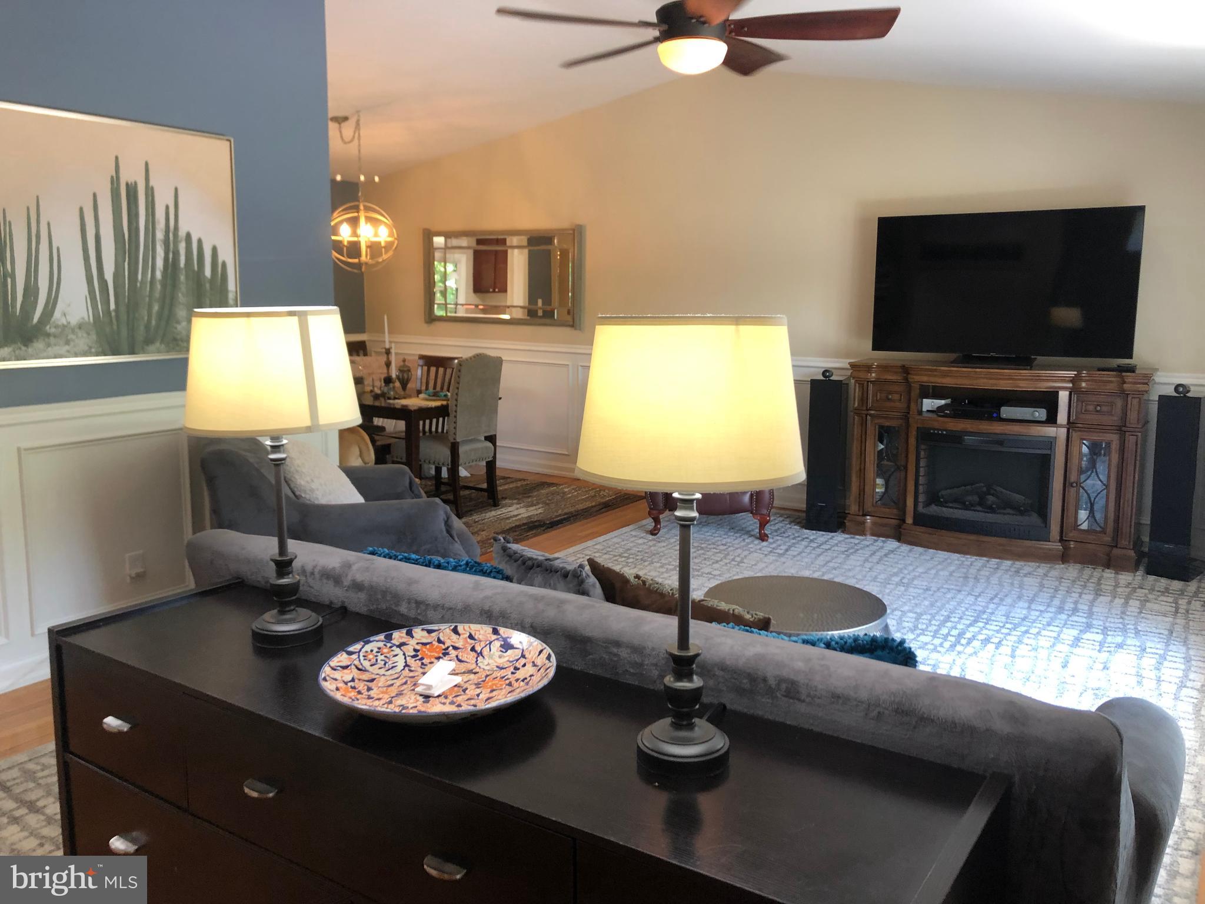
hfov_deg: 63.4
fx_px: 975
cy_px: 452
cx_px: 602
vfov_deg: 49.7
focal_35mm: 28
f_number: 1.8
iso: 40
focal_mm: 3.99
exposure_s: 1/24
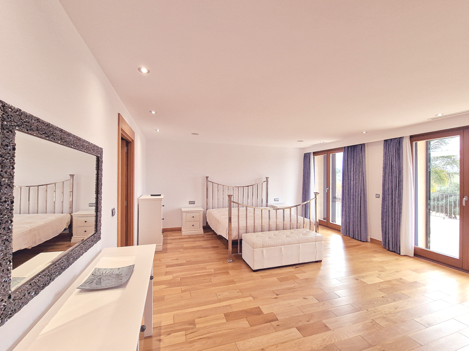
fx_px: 176
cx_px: 234
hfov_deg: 106.2
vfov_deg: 89.9
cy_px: 176
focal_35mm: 13
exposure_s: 1/118
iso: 50
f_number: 2.2
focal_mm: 2.2
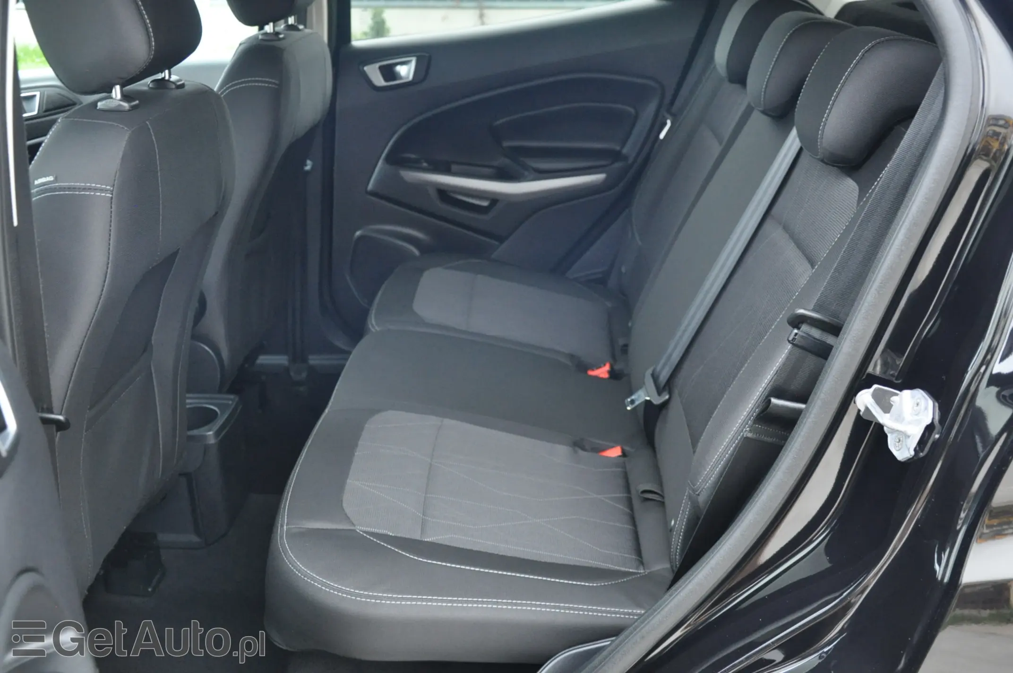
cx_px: 506
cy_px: 336
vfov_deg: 36.8
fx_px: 1012
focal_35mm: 36
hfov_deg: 53.2
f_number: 3.8
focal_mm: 24
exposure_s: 1/25
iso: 1600
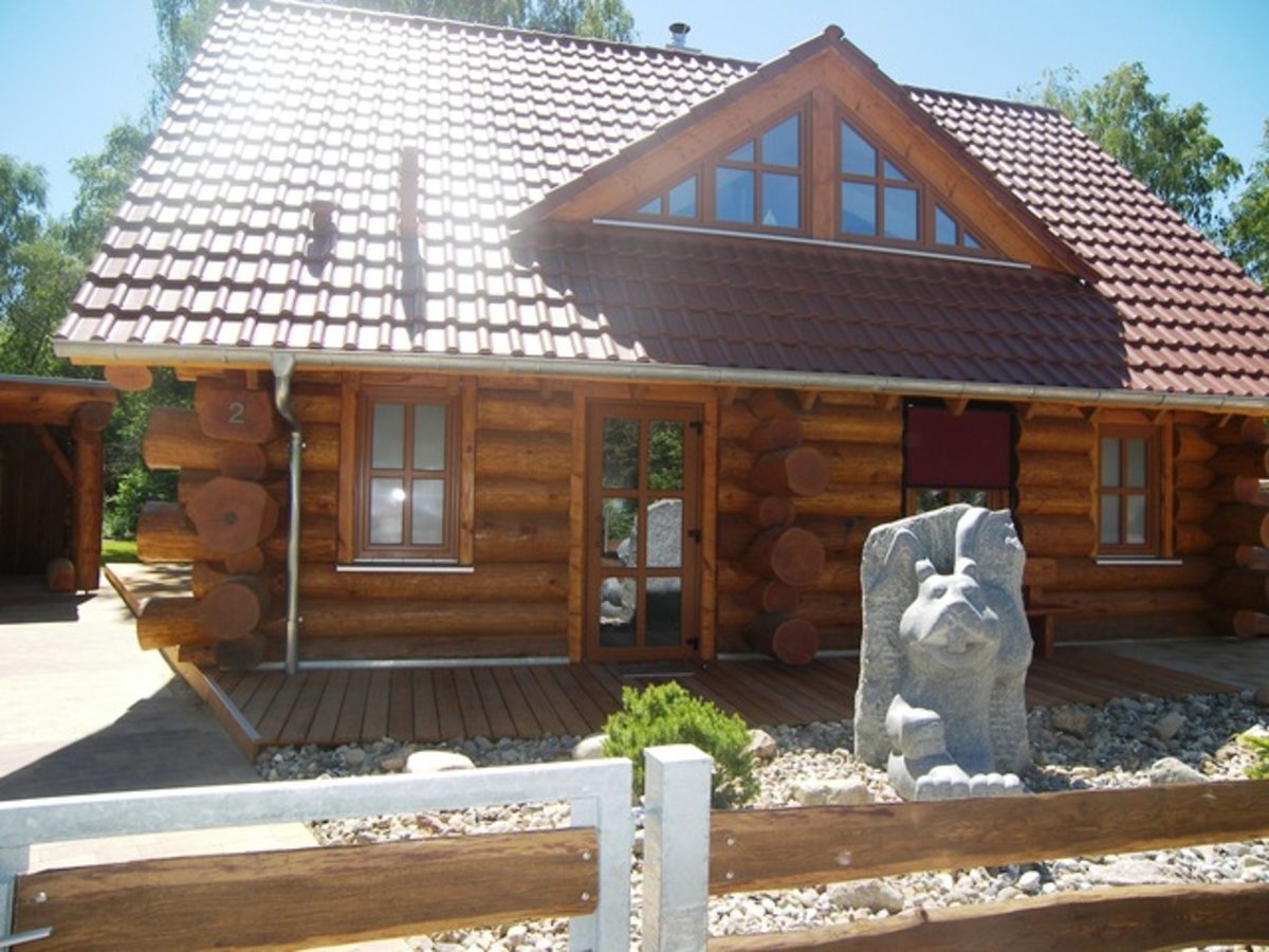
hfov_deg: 71.6
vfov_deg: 56.8
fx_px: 880
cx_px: 634
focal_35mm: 24
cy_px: 476
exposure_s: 1/500
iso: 50
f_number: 2.8
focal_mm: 5.1
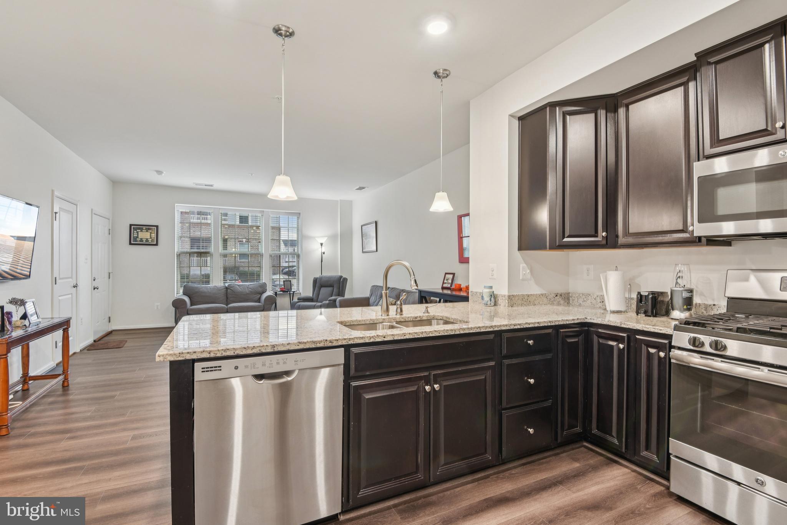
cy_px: 262
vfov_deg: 73.7
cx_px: 394
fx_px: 350
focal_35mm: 16
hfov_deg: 96.7
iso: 400
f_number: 8
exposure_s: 1/6
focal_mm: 16
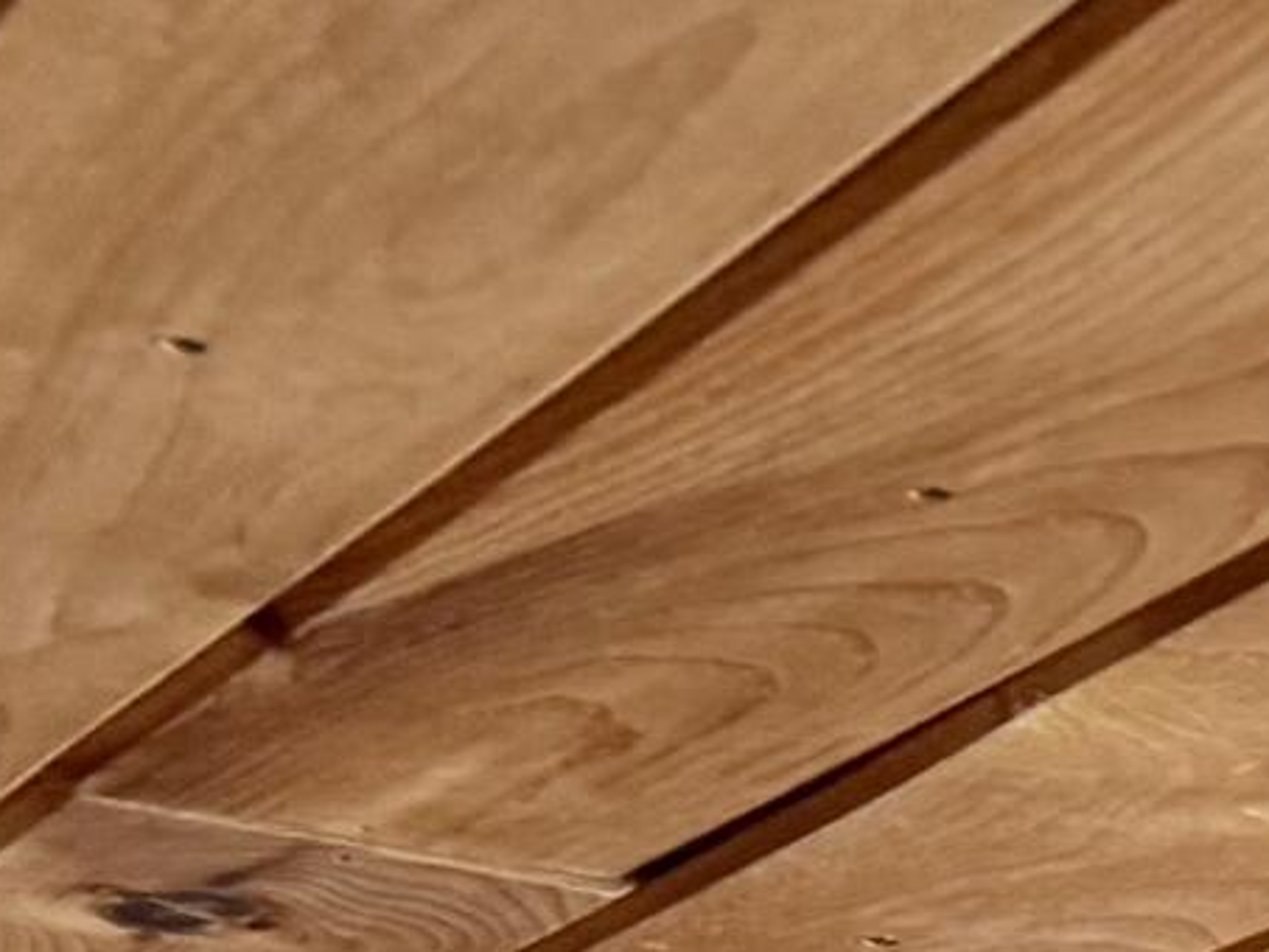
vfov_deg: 7.7
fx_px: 5830
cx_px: 2370
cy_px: 3144
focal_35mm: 159
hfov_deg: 11.4
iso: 200
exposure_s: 1/64
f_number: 1.78
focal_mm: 6.76
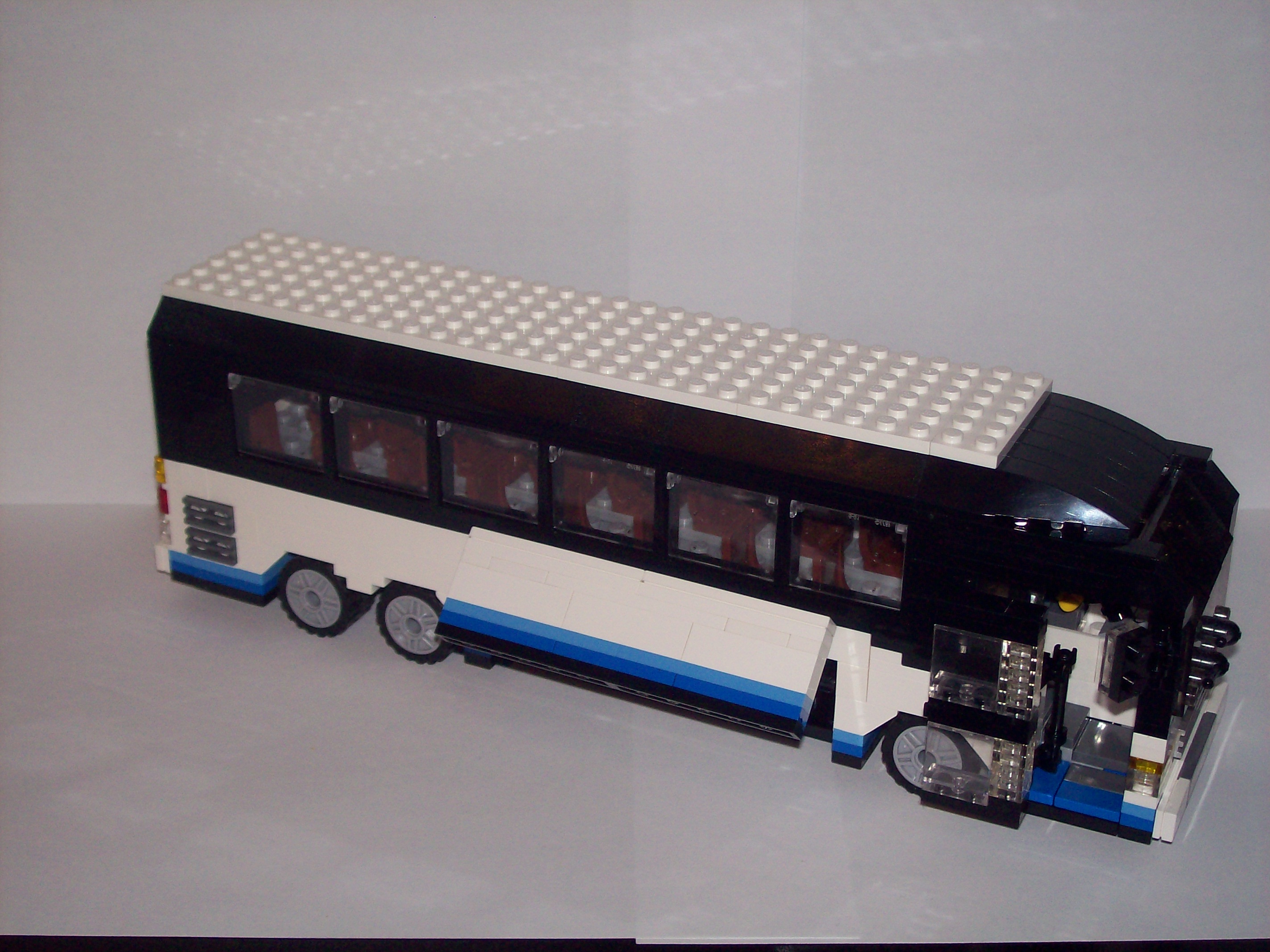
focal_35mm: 56
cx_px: 635
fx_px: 2054
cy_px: 476
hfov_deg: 34.4
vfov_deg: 26.1
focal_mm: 9.4
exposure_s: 1/83.6
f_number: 3.4
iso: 80
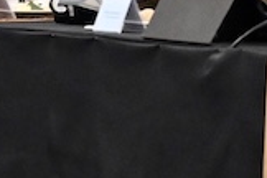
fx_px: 3842
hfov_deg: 4.0
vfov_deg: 2.6
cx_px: 122
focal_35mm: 518
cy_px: -356
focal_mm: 70
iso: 4000
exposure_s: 1/320
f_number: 2.8
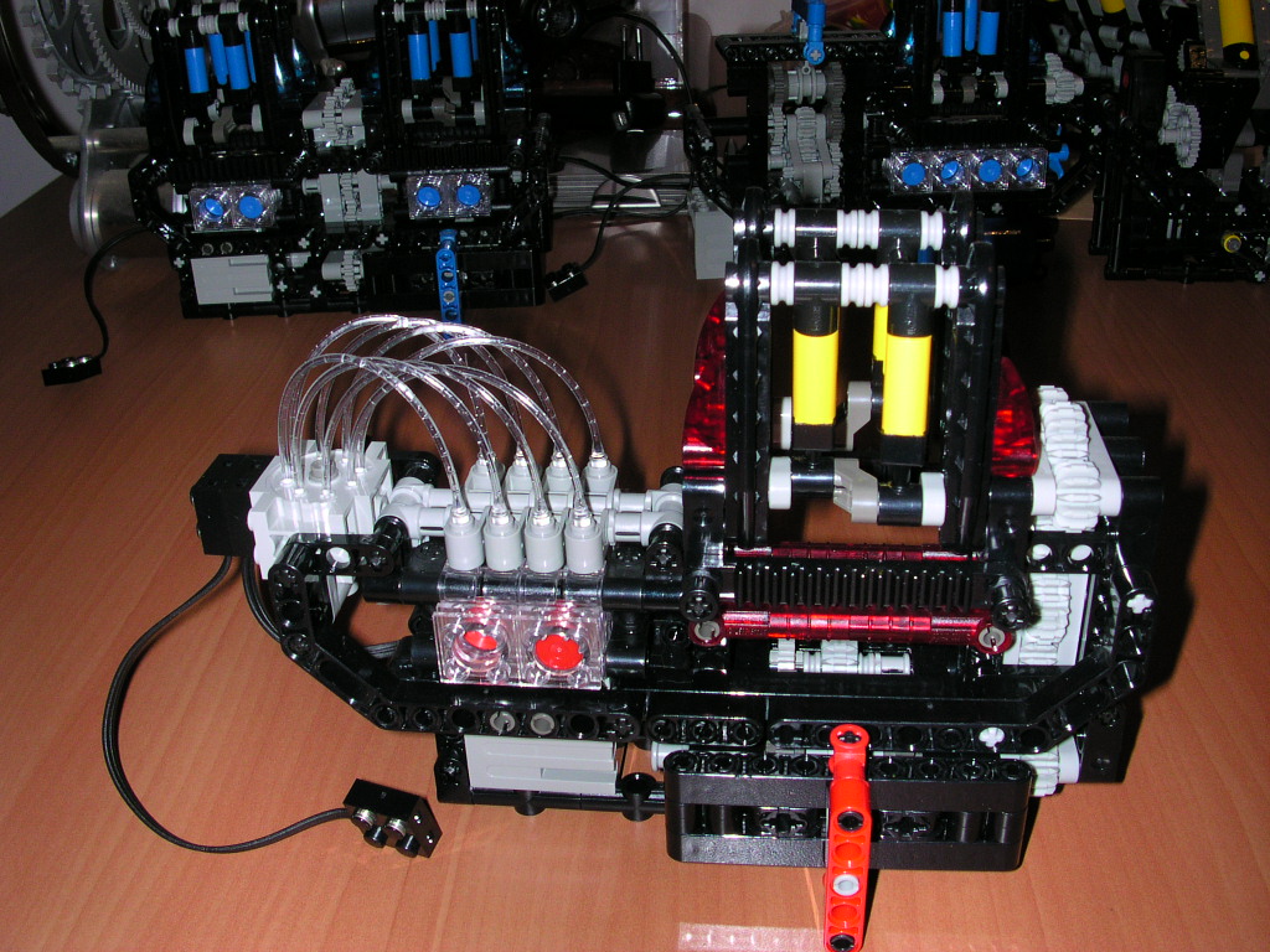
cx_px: 635
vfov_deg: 38.7
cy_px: 476
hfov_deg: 50.1
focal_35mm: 37
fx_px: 1357
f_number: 4.5
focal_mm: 5.6
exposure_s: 1/60
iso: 100
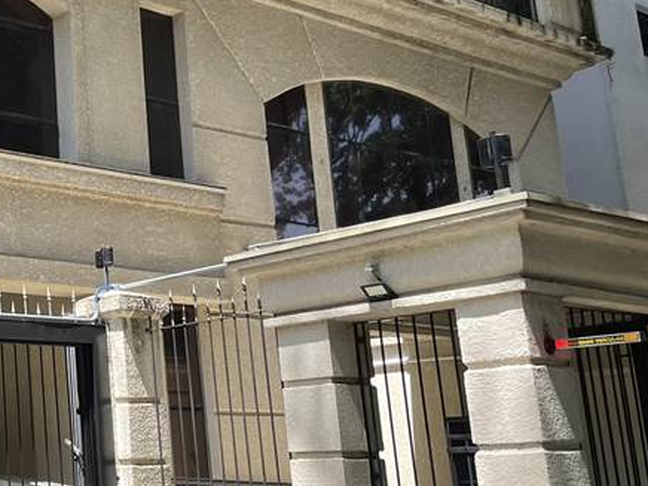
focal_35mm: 61
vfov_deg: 24.0
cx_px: -62
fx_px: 1142
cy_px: 201
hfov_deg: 28.8
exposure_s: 1/1795
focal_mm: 4.2
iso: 32
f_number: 1.6
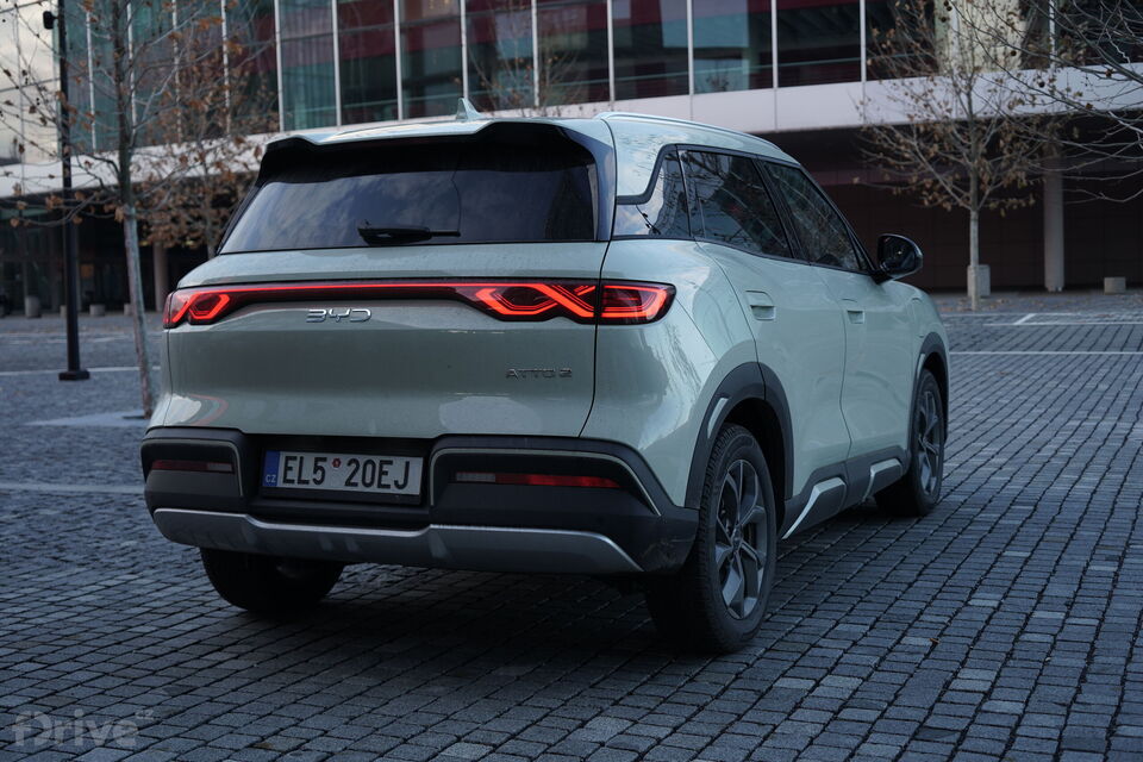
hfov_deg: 43.6
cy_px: 381
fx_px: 1429
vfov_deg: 29.9
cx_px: 572
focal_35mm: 45
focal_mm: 45
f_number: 4
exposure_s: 1/160
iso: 200
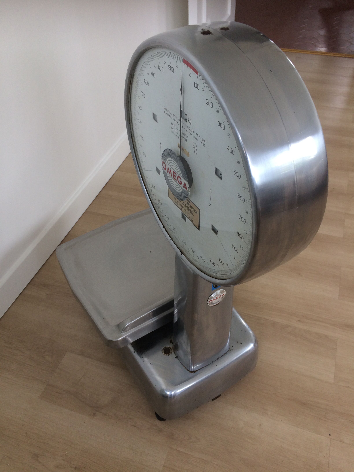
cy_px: 236
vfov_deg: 61.7
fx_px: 395
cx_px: 177
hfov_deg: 48.2
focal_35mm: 29
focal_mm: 4.15
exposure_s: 1/100
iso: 50
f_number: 2.2
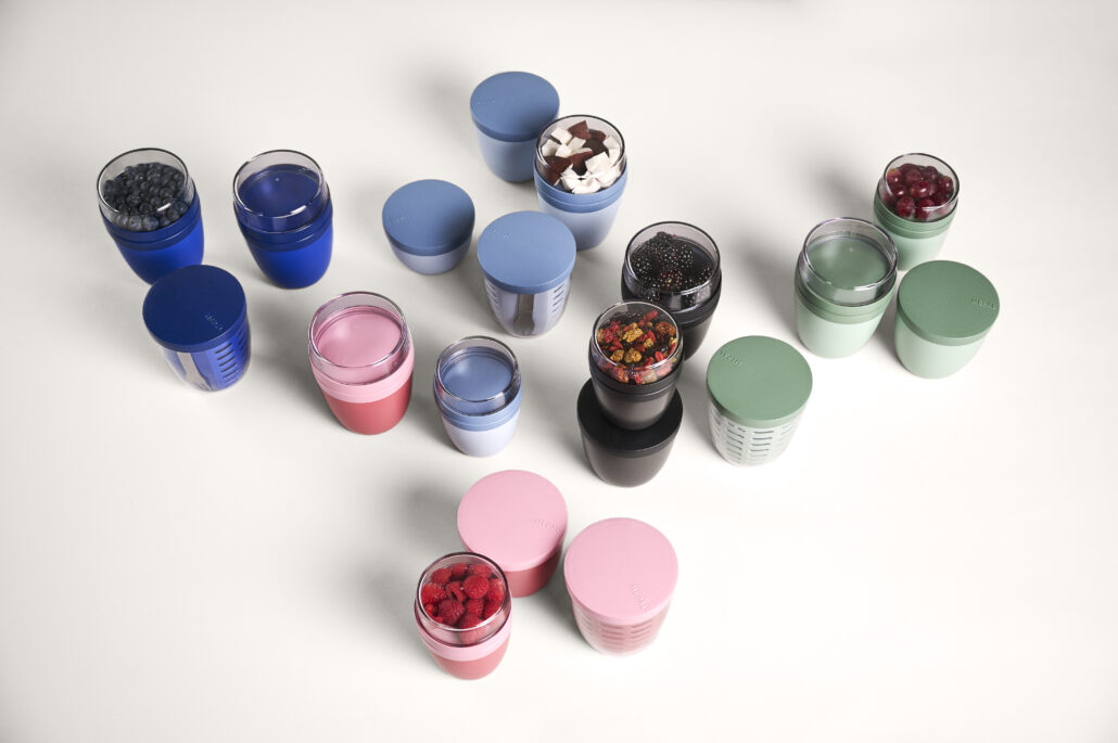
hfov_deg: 42.8
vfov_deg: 29.2
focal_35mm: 46
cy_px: 372
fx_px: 1427
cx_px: 559
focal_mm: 46
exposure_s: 1/250
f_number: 3.5
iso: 400
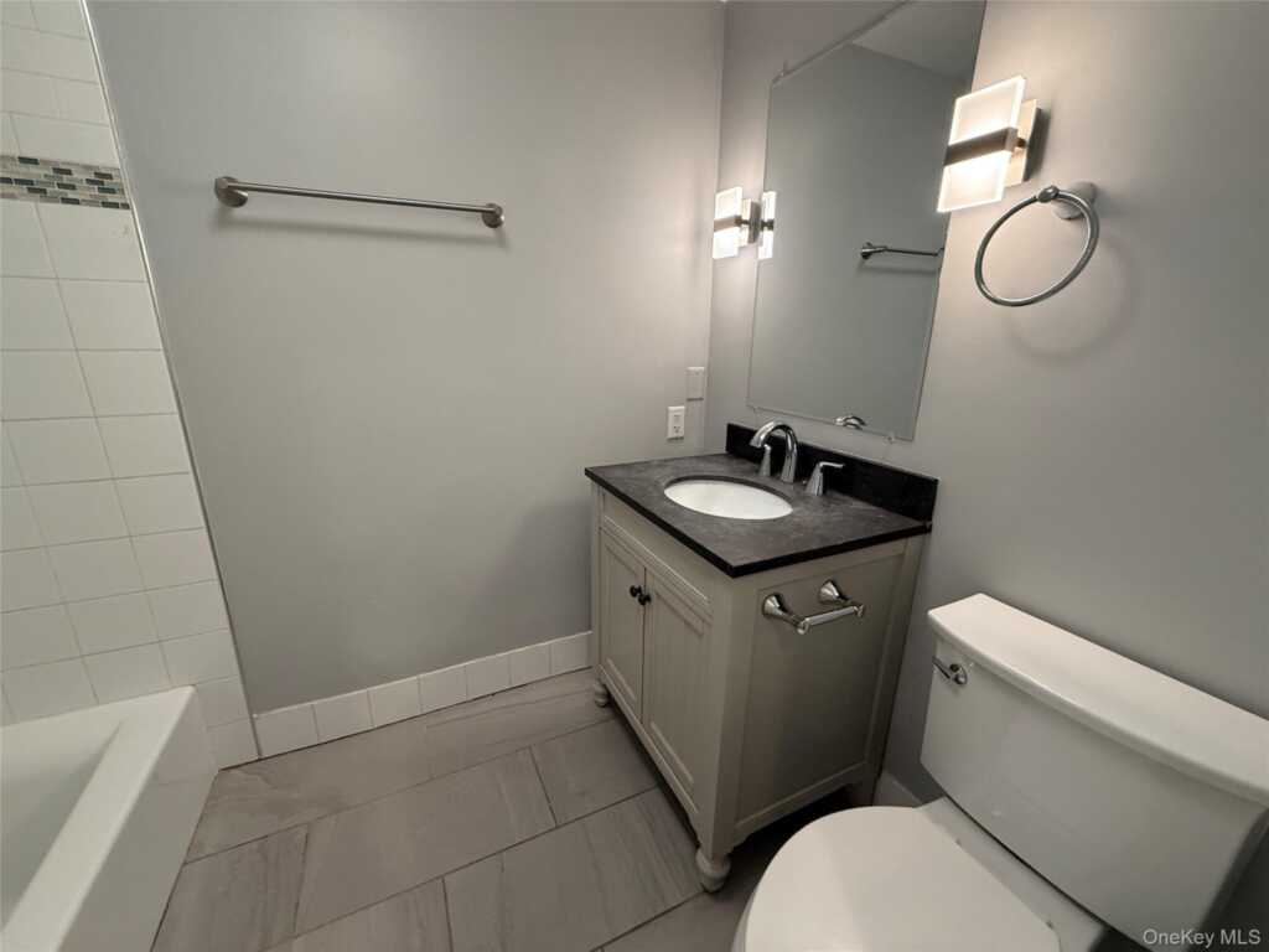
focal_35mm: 14
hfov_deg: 102.1
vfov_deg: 85.7
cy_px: 476
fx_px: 513
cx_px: 634
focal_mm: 2.22
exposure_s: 1/120
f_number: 2.2
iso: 250
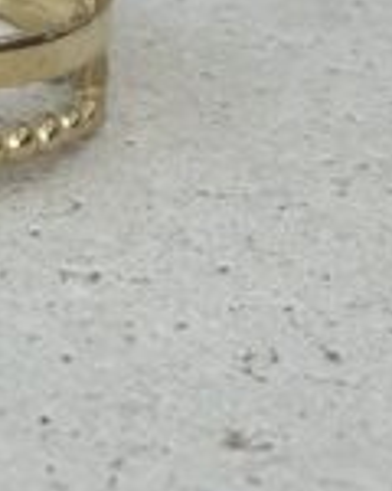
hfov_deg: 9.1
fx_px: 2407
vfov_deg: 11.5
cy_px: -47
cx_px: -140
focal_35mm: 166
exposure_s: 1/516
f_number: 1.78
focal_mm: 6.86
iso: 80
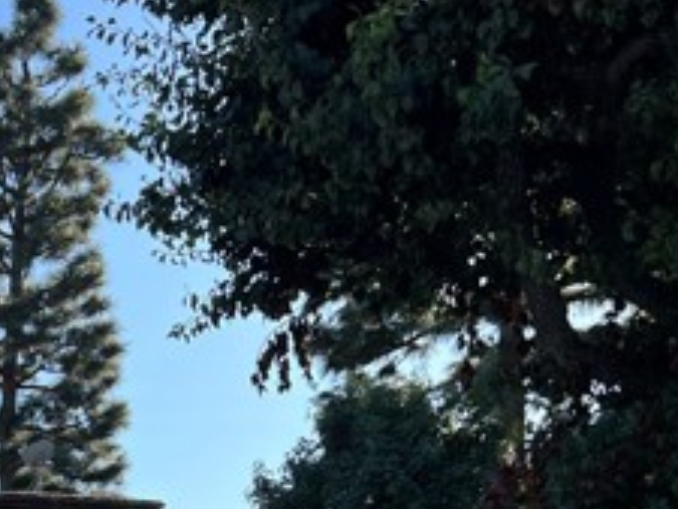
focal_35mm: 74
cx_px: -247
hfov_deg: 22.9
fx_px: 1450
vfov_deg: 18.4
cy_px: 675
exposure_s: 1/2762
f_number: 1.5
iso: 50
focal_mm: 5.7
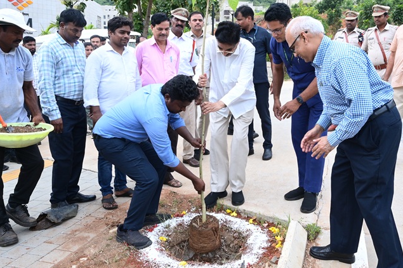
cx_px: 243
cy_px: 97
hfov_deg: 55.4
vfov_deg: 38.5
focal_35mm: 34
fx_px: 380
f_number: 11
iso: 1250
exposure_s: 1/200
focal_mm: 24
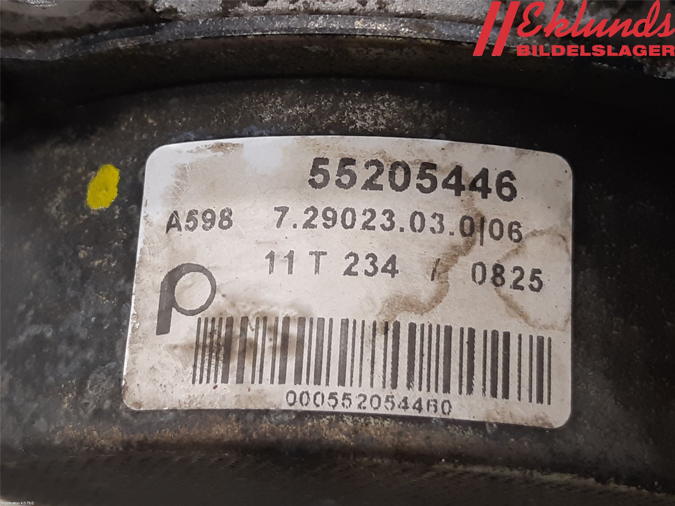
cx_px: 338
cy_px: 253
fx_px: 507
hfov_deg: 67.3
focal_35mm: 26
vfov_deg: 53.1
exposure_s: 1/50
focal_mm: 3.93
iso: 100
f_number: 1.7
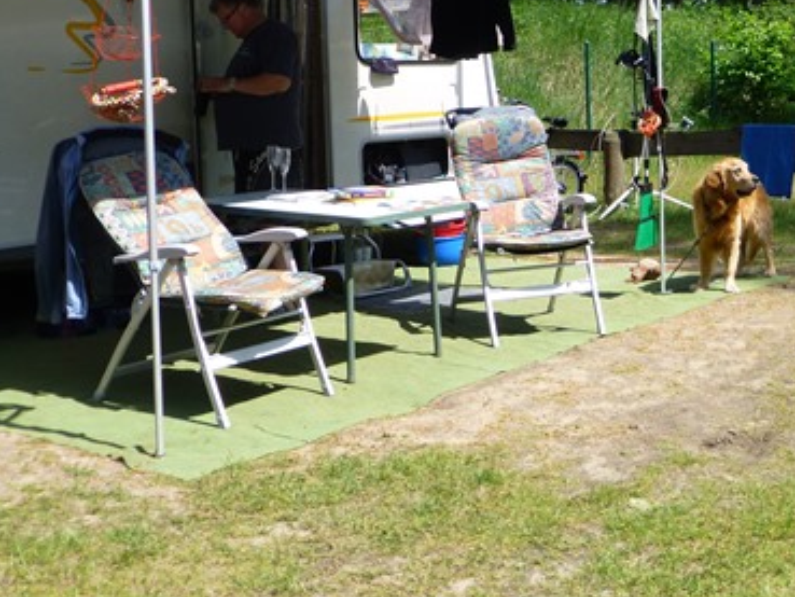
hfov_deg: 31.5
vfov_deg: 24.5
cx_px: 683
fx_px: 1355
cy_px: 138
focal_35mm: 59
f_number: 3.7
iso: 100
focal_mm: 6.1
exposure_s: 1/500
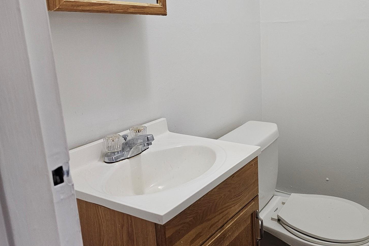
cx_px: 256
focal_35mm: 34
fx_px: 349
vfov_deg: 38.8
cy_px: 102
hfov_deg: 54.3
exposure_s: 1/240
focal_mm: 6.3
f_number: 1.7
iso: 640
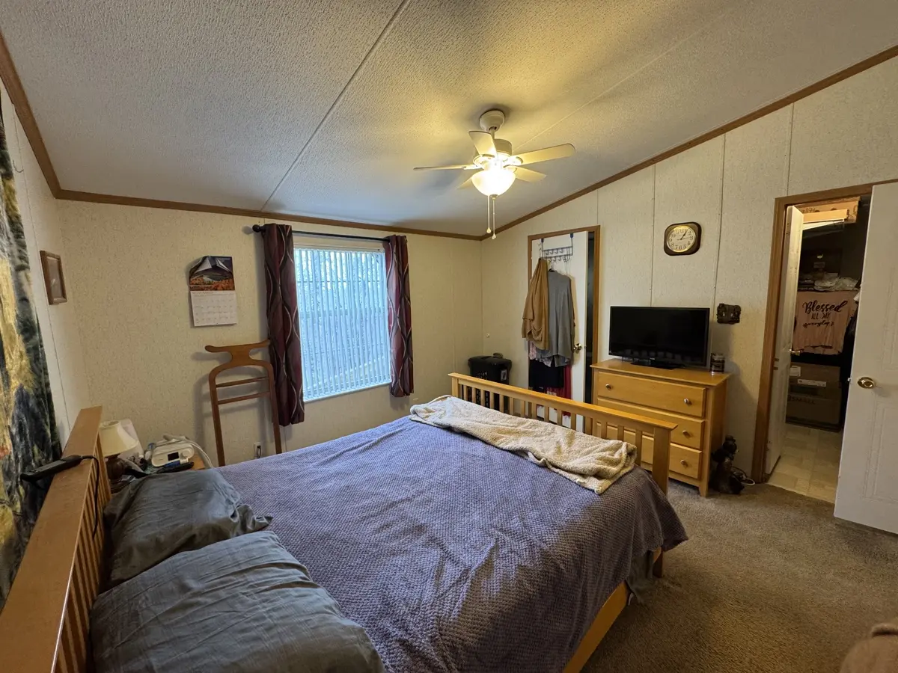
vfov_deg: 85.7
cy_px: 336
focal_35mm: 14
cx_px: 449
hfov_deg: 102.1
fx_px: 363
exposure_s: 1/60
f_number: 2.2
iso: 200
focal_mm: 2.22
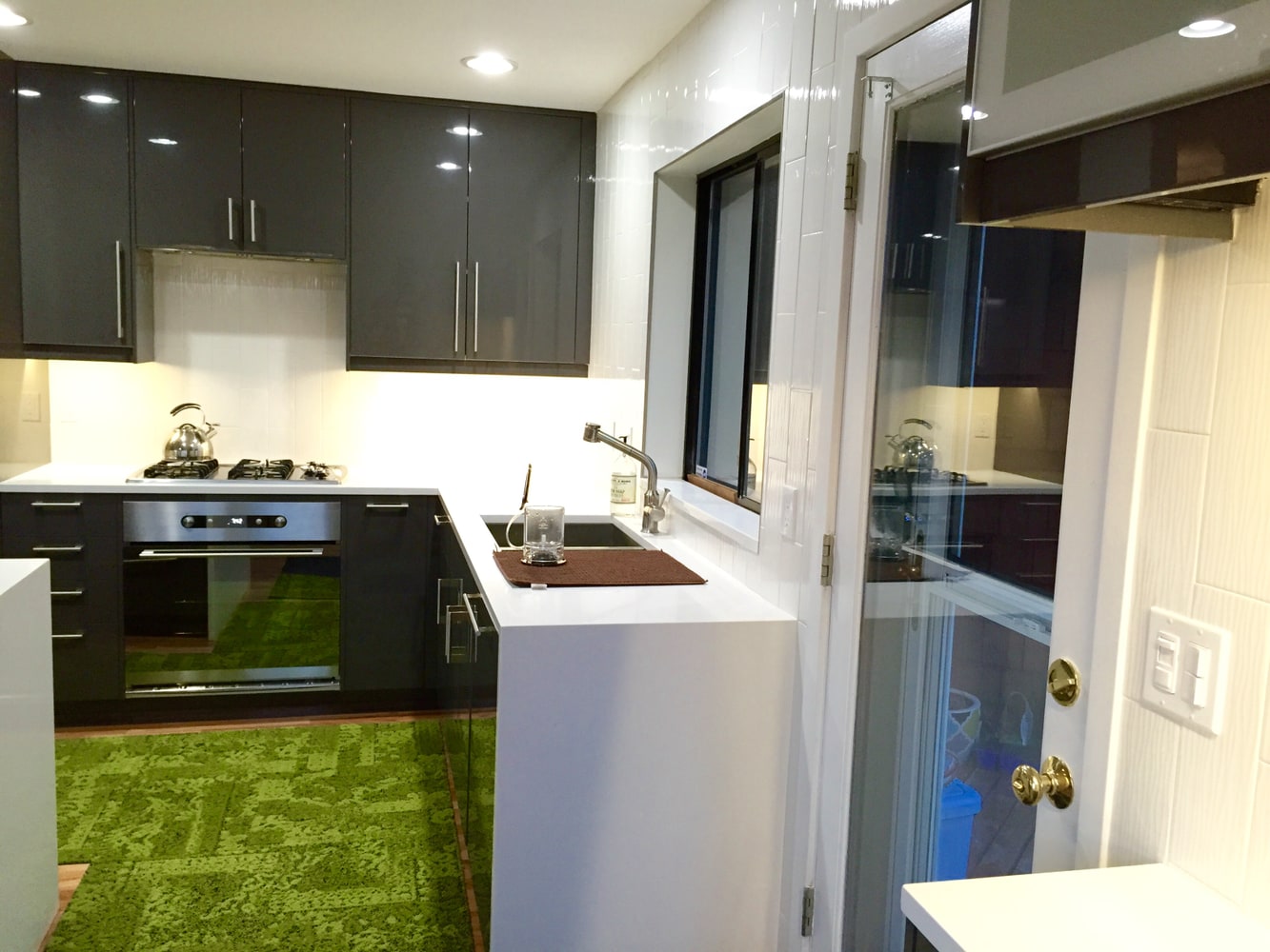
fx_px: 1064
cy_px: 476
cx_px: 635
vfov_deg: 48.2
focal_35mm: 29
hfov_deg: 61.7
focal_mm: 4.15
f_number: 2.2
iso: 125
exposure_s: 1/30
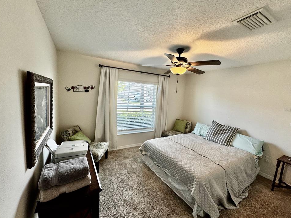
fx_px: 126
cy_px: 110
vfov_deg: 81.7
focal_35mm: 15
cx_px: 147
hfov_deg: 98.2
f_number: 2.2
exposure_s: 1/60
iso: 160
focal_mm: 2.22
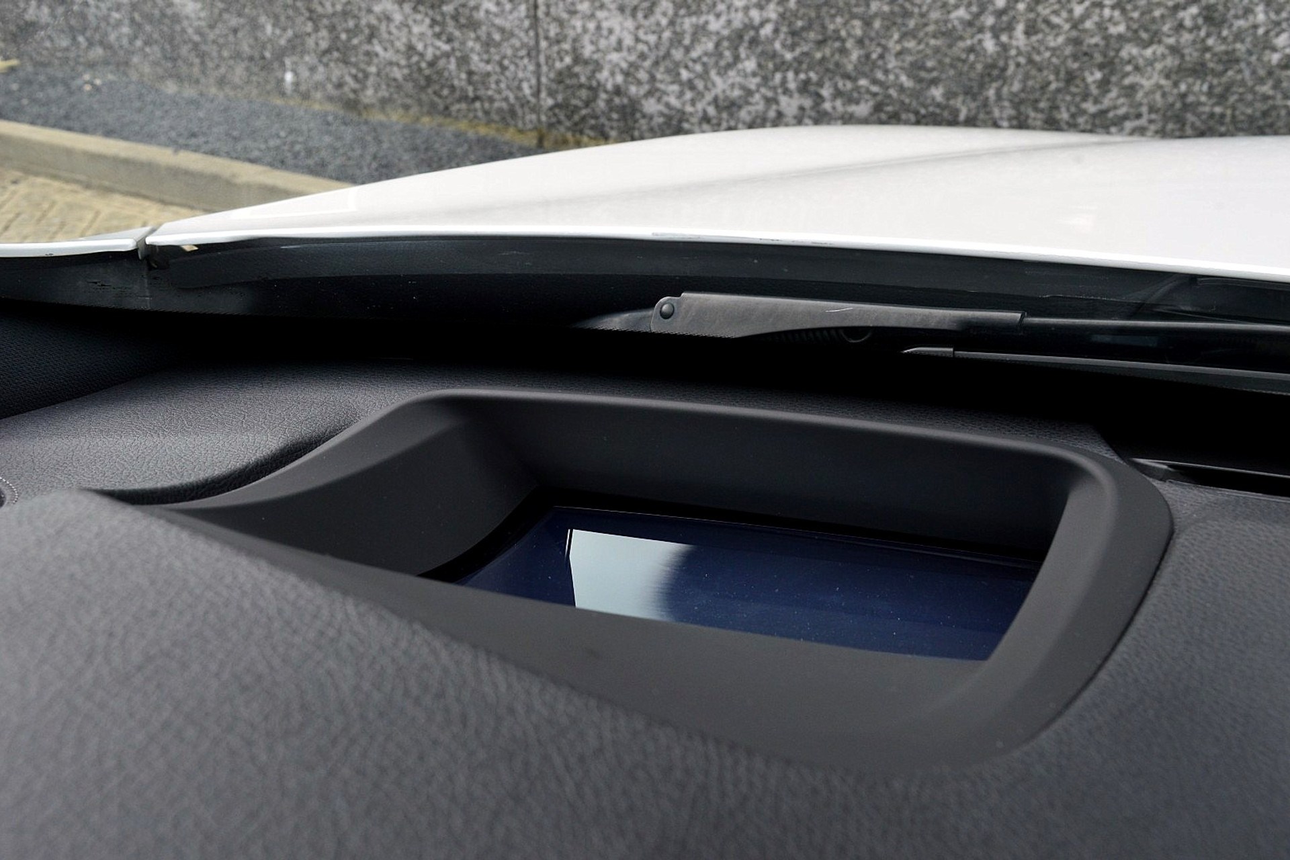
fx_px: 1182
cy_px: 430
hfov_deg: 57.2
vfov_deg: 40.0
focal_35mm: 33
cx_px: 645
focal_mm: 22
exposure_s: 1/125
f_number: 9
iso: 400
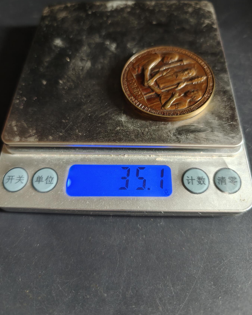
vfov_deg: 70.3
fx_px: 224
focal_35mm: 24
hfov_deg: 58.8
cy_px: 154
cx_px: 126
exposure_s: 1/100
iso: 800
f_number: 1.6
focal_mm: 6.06
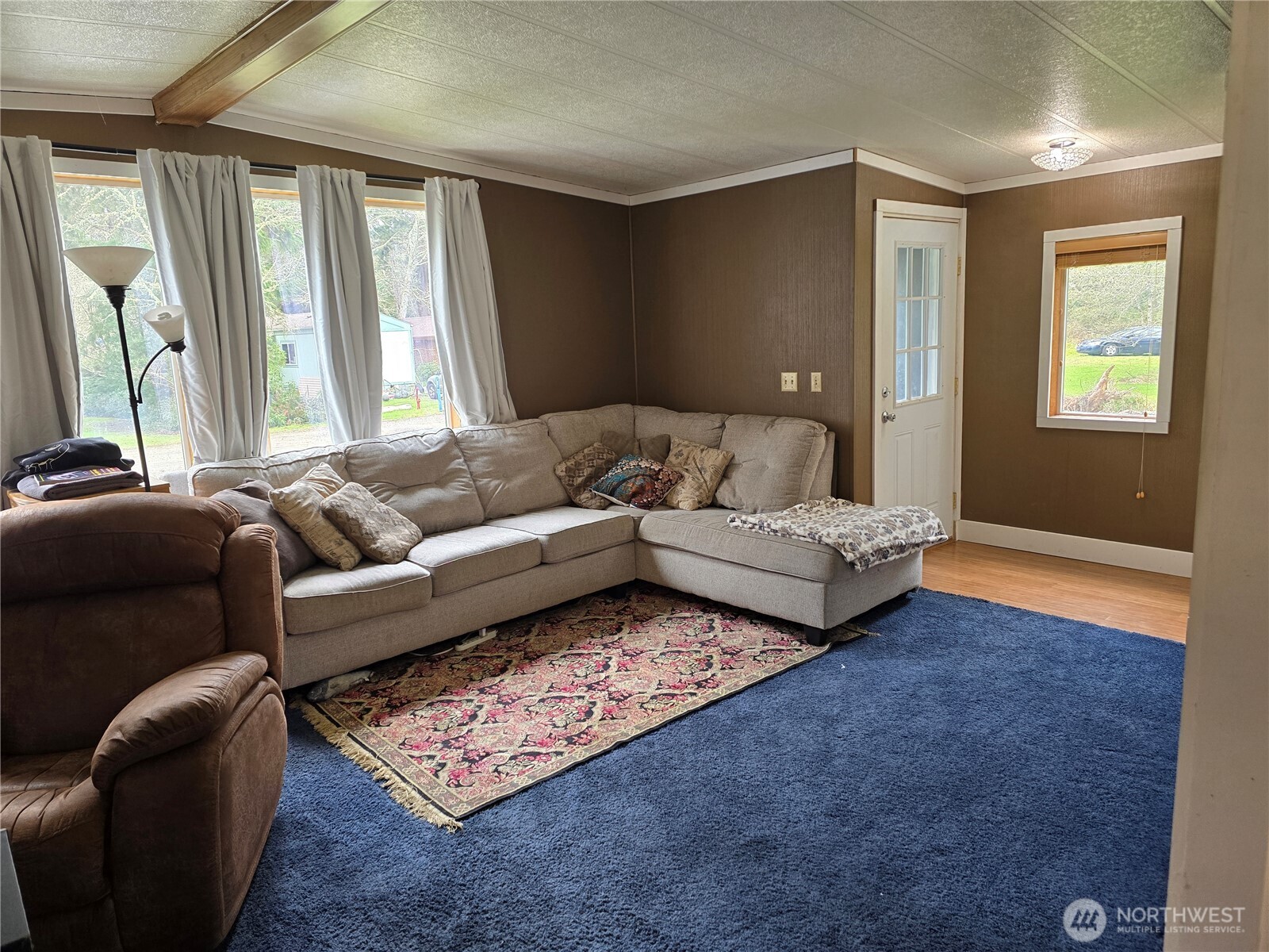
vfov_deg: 58.9
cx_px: 634
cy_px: 476
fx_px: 843
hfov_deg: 73.9
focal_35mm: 23
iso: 125
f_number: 1.7
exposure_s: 1/120
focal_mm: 6.3
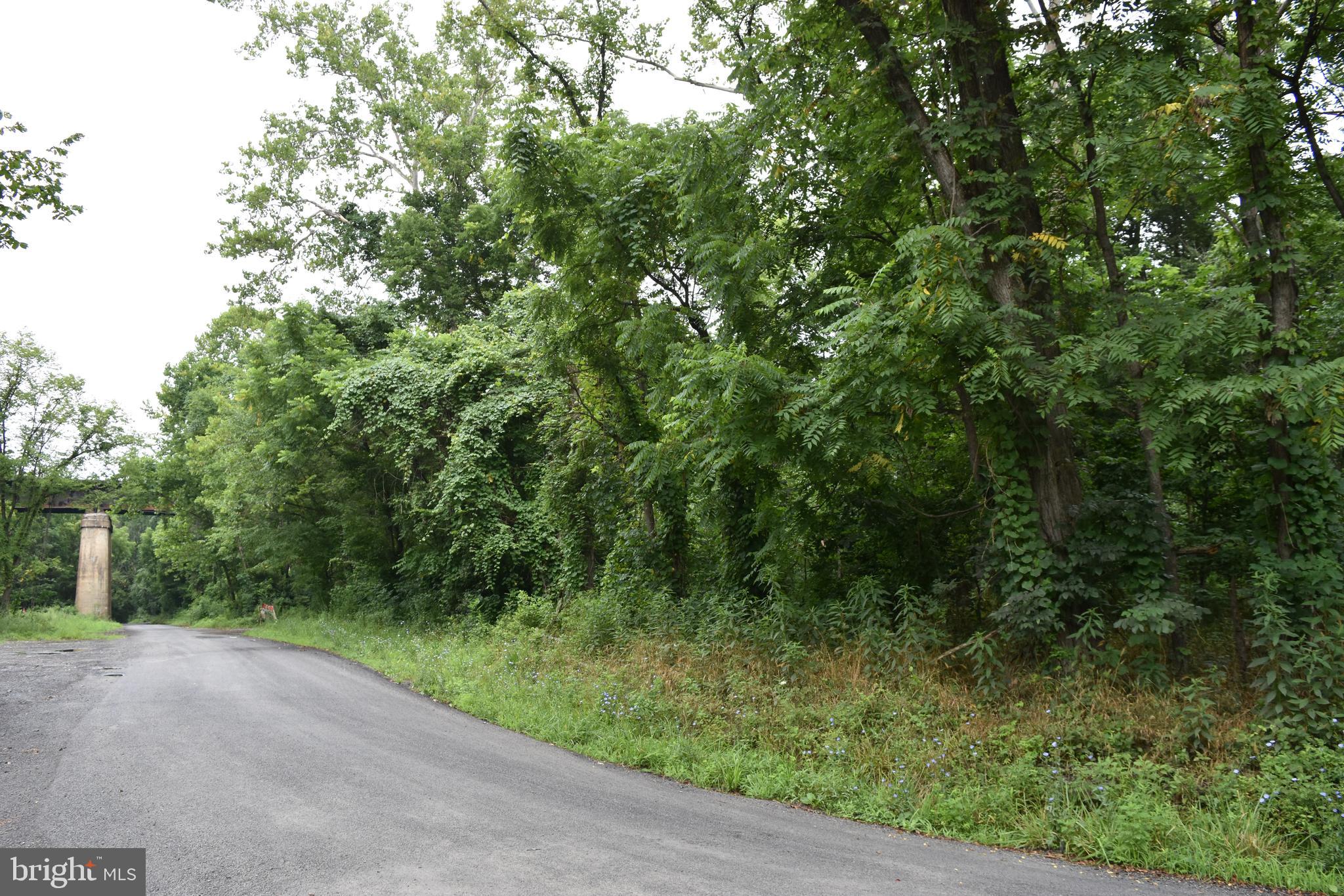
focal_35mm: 27
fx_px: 1008
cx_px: 672
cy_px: 448
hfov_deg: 67.4
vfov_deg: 47.9
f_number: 5.6
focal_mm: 18
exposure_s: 1/250
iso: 250
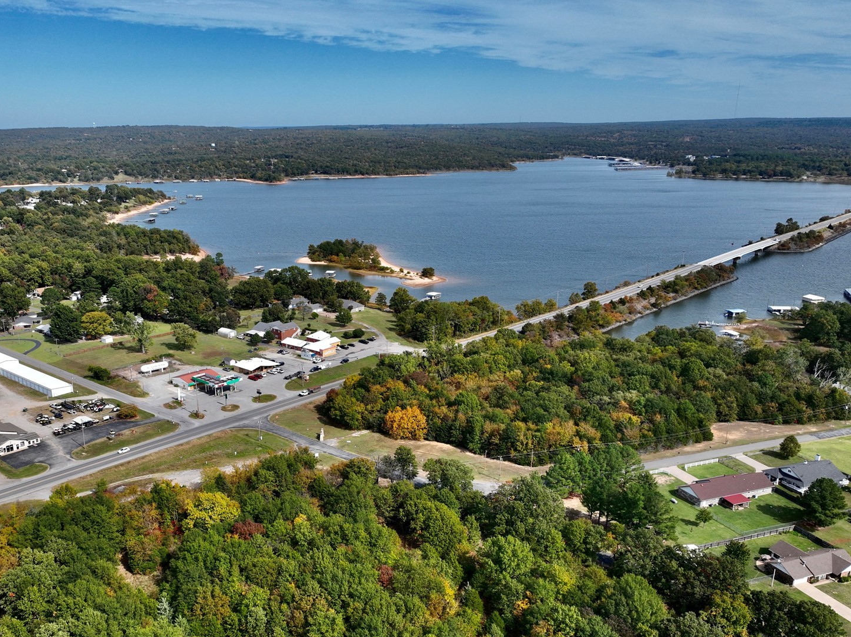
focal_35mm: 32
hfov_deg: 56.4
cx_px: 339
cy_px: 406
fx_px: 786
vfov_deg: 43.7
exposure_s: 1/2000
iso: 120
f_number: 2.8
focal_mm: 12.29
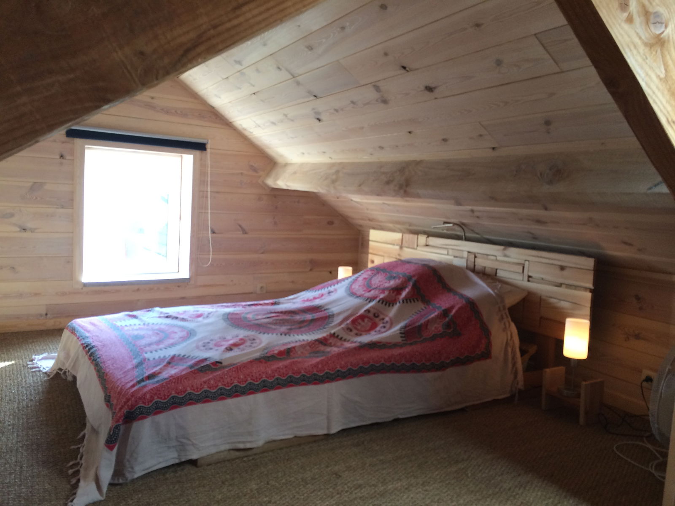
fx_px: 565
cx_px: 338
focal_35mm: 29
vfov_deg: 48.2
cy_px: 253
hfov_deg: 61.7
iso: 40
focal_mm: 4.15
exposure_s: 1/33
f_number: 2.2
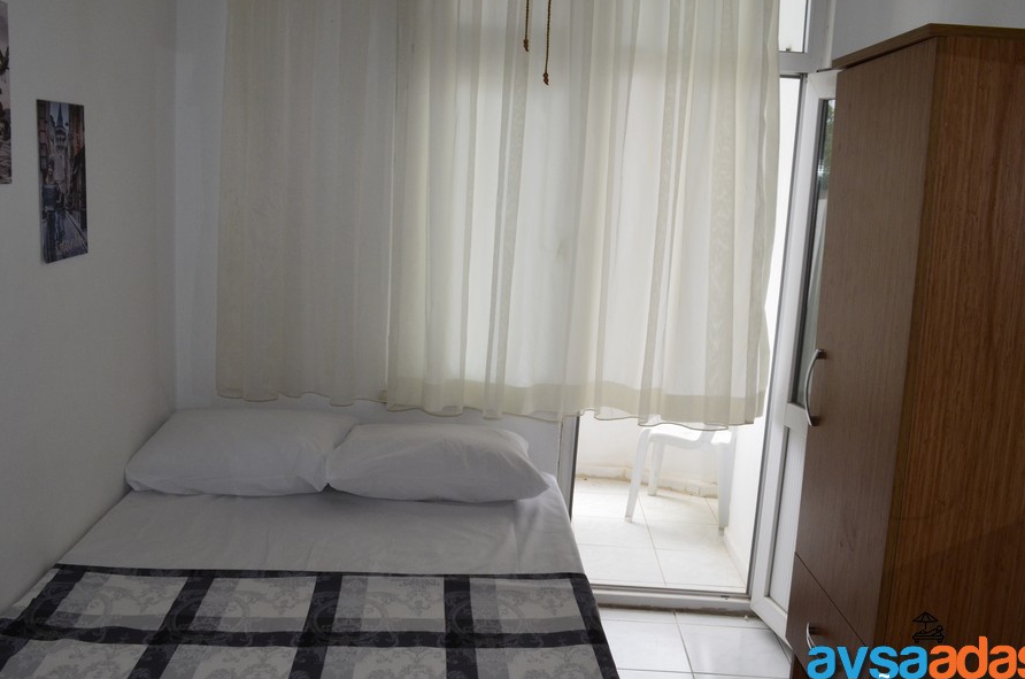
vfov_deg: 42.2
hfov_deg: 60.3
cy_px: 325
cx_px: 479
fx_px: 881
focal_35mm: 31
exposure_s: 1/200
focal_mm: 18
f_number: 13
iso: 1000
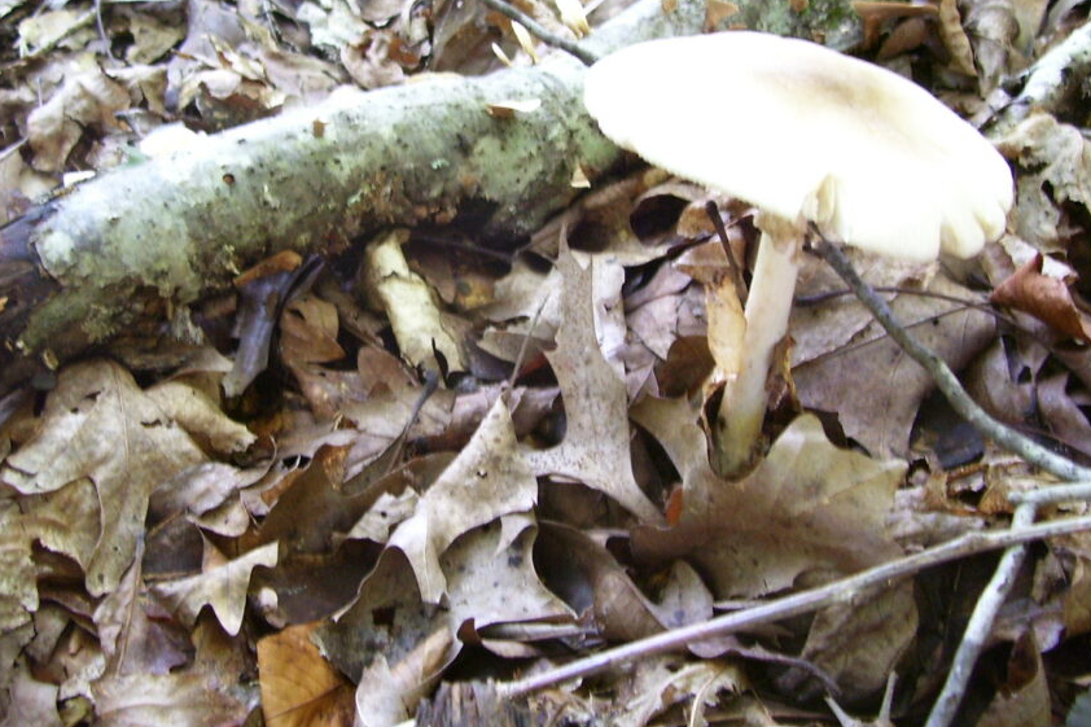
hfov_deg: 45.4
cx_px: 505
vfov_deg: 31.0
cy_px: 254
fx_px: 1303
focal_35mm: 43
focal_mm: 5.6
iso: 160
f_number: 2.7
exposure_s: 1/15
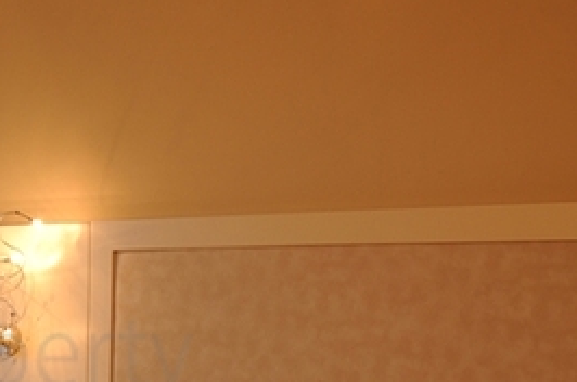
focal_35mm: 98
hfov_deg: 19.9
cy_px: 334
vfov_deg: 13.8
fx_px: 1567
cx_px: -68
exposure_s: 1/4
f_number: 8
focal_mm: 24
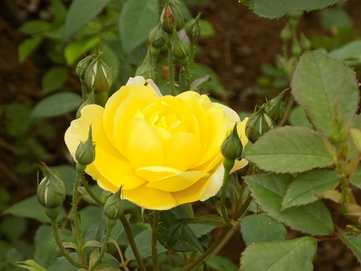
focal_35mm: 168
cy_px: 136
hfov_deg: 11.8
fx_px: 1752
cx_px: 180
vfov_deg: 8.8
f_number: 5.3
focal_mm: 29.9
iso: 80
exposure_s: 1/50
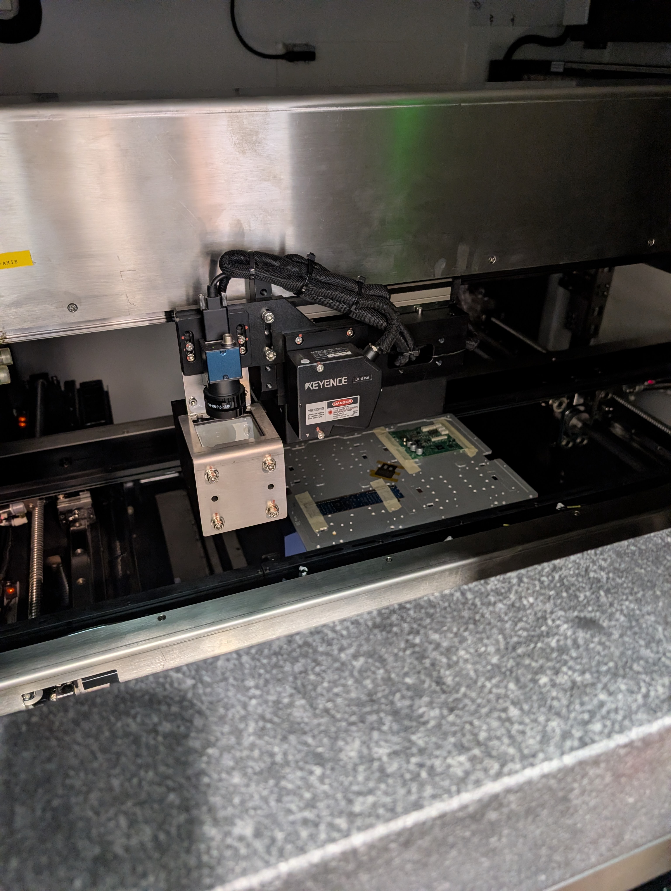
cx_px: 336
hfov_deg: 56.9
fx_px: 619
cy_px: 446
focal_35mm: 24
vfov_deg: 71.5
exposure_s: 1/120
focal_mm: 6.9
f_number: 1.68
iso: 143
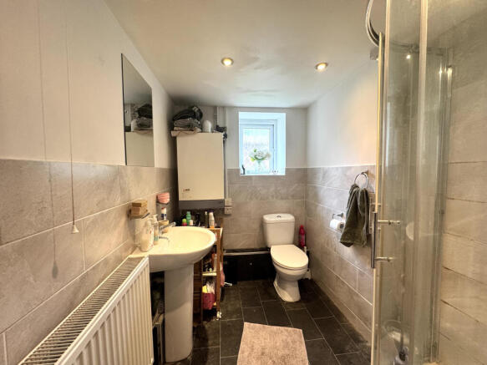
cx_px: 244
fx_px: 197
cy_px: 182
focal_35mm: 14
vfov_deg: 85.7
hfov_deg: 102.1
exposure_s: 1/100
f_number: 2.2
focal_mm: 2.22
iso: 250
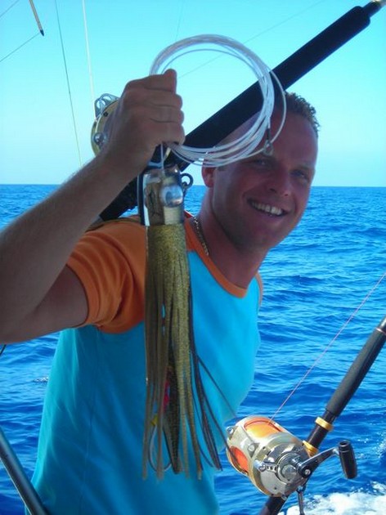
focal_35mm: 65
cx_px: 193
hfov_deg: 22.6
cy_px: 258
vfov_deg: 29.8
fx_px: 967
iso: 50
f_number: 3.9
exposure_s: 1/218
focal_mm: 10.8
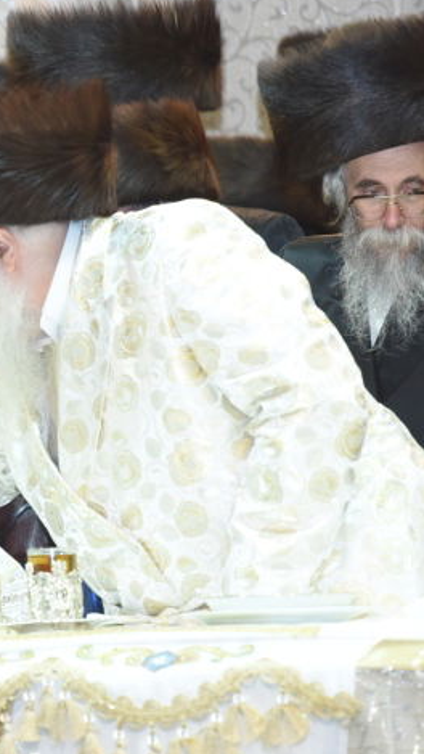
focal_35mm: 423
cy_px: 345
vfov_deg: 5.1
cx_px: -191
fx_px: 8450
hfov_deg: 2.9
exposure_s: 1/125
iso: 2000
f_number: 4
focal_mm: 185
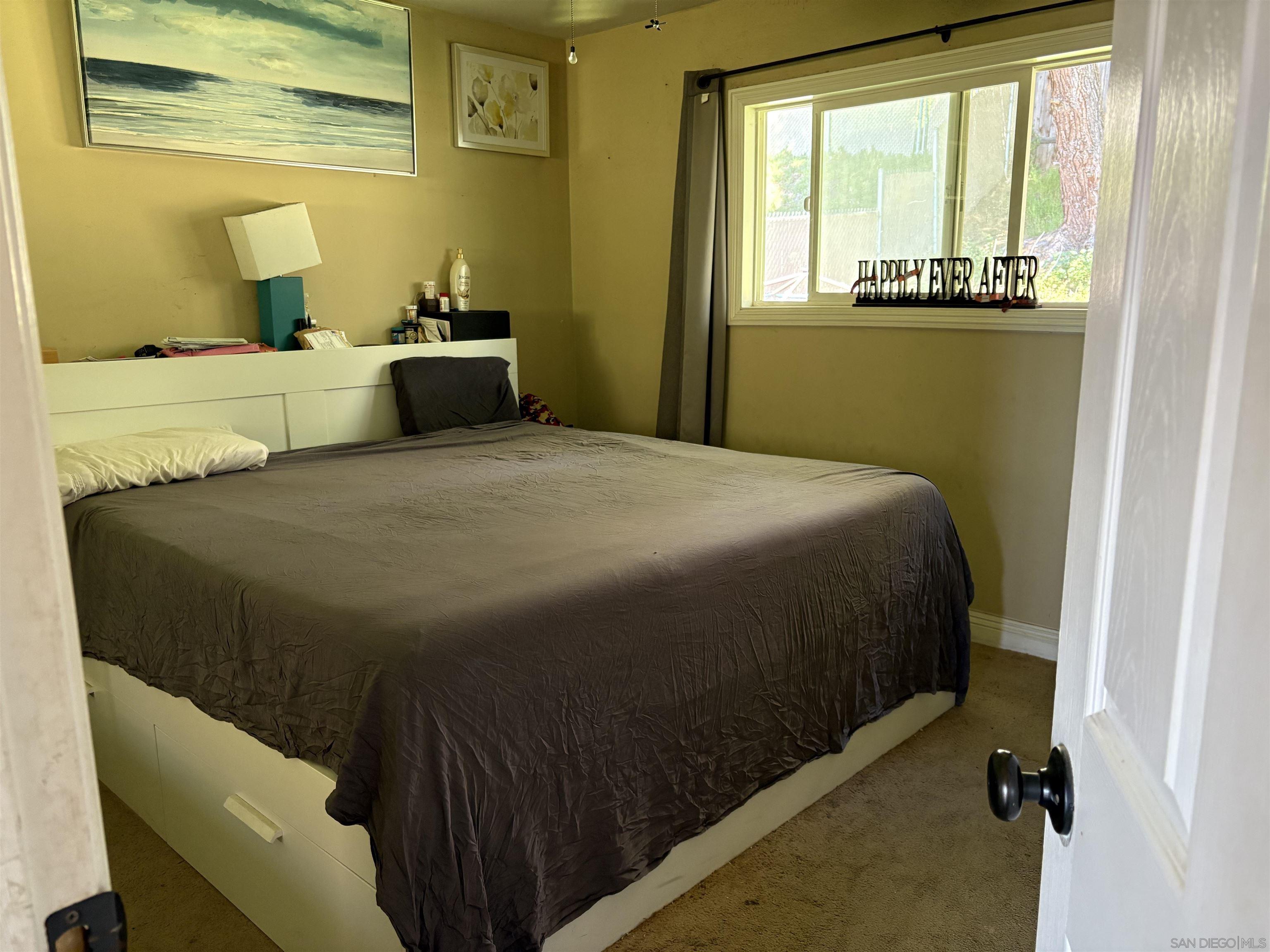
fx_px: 954
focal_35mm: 26
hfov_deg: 67.3
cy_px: 476
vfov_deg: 53.1
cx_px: 635
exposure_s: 1/60
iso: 250
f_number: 1.6
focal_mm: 5.96
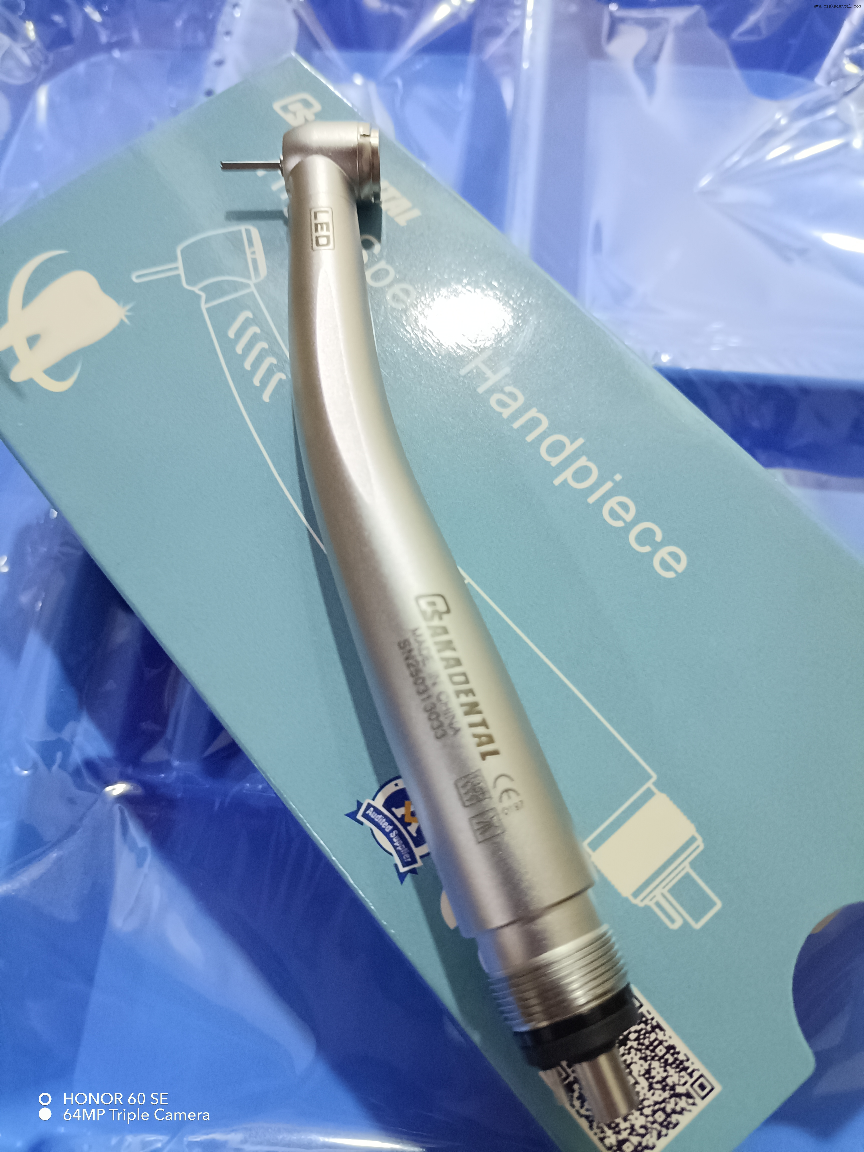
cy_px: 576
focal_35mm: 26
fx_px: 865
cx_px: 432
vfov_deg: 67.3
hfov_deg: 53.1
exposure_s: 1/20
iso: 5545
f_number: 1.8
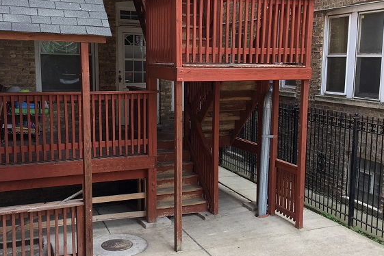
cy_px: 125
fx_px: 459
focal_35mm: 43
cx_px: 202
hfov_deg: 45.4
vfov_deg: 31.2
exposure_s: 1/146
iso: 25
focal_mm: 4.15
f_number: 2.2
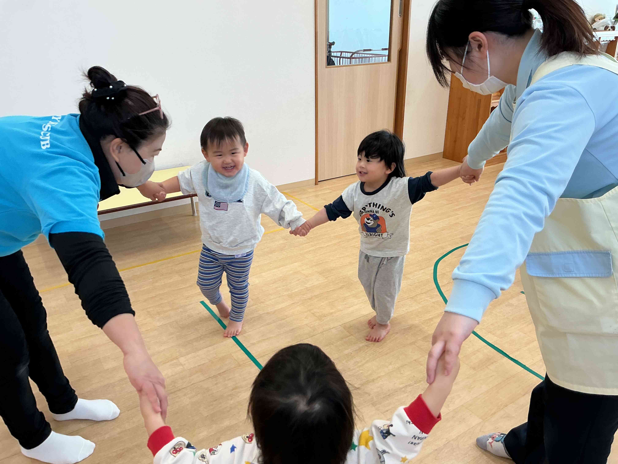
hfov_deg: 61.7
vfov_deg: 48.2
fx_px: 518
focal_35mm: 29
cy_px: 232
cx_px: 309
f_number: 1.8
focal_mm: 3
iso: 25
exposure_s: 1/100
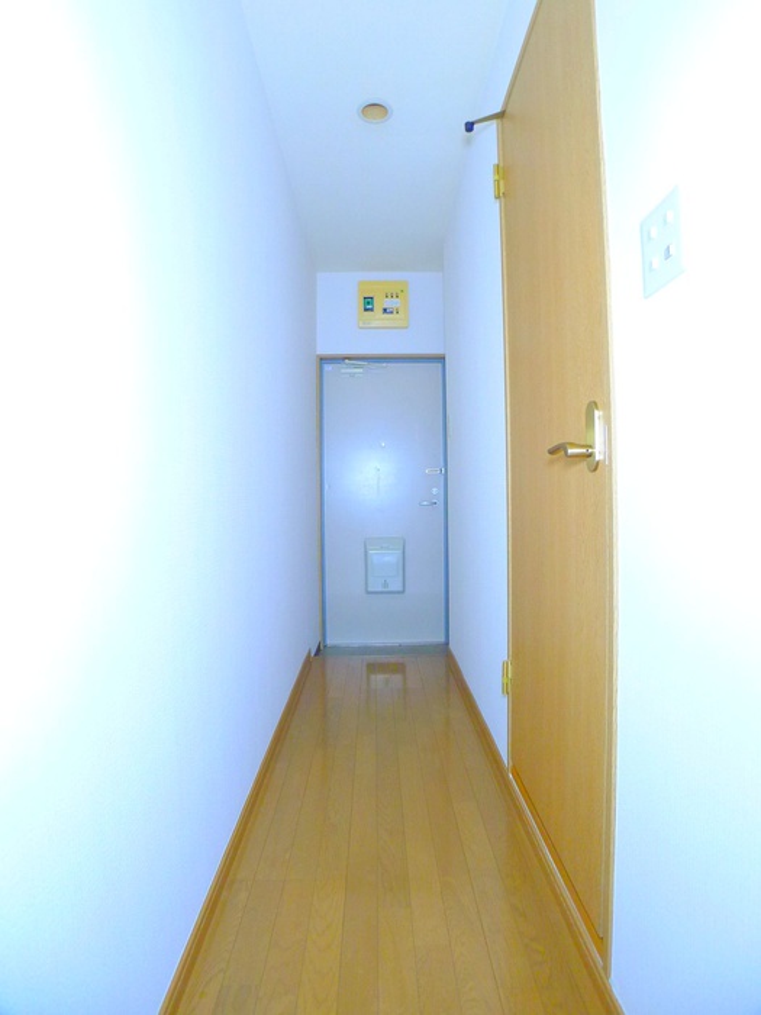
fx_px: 703
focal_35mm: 24
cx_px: 380
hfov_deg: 56.8
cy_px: 508
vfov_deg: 71.6
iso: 400
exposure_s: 1/30
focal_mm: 5.1
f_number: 2
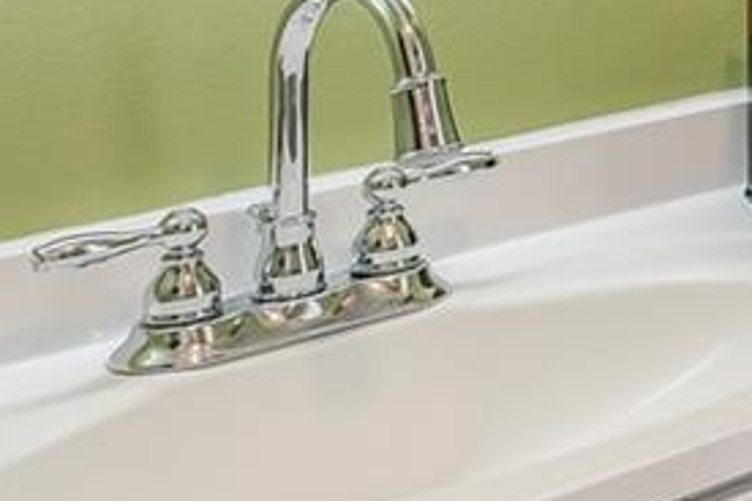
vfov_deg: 14.8
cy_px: -215
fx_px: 1817
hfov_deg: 14.0
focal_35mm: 87
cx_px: 1894
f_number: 8
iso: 500
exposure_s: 1/15
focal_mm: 10
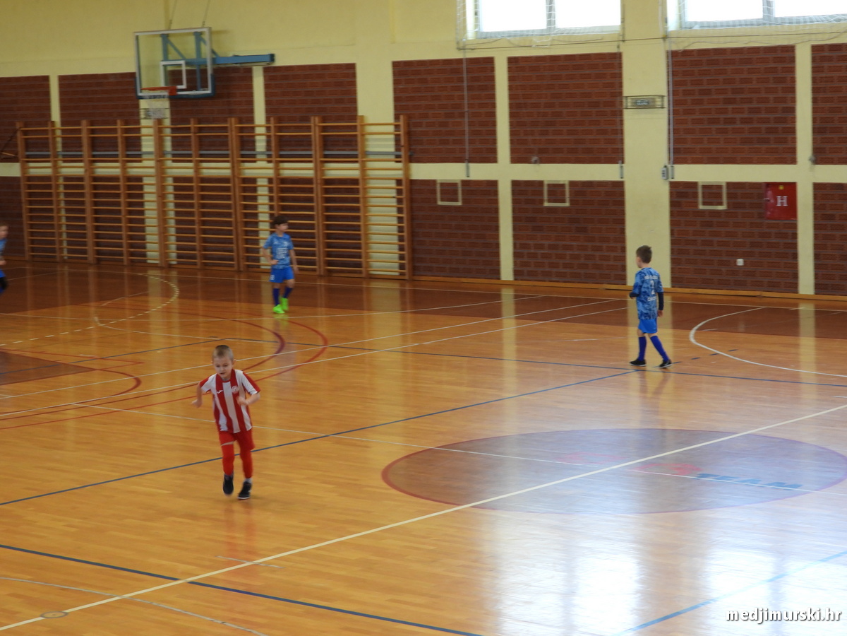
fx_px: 2080
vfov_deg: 17.4
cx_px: 424
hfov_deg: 23.0
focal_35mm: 85
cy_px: 318
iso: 200
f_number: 3.5
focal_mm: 15.3
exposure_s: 1/60
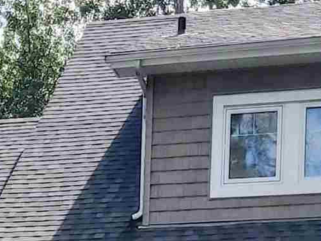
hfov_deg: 12.0
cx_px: -110
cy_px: 477
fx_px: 1475
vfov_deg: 8.8
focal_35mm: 159
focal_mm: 3.92
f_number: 1.7
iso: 64
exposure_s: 1/1665
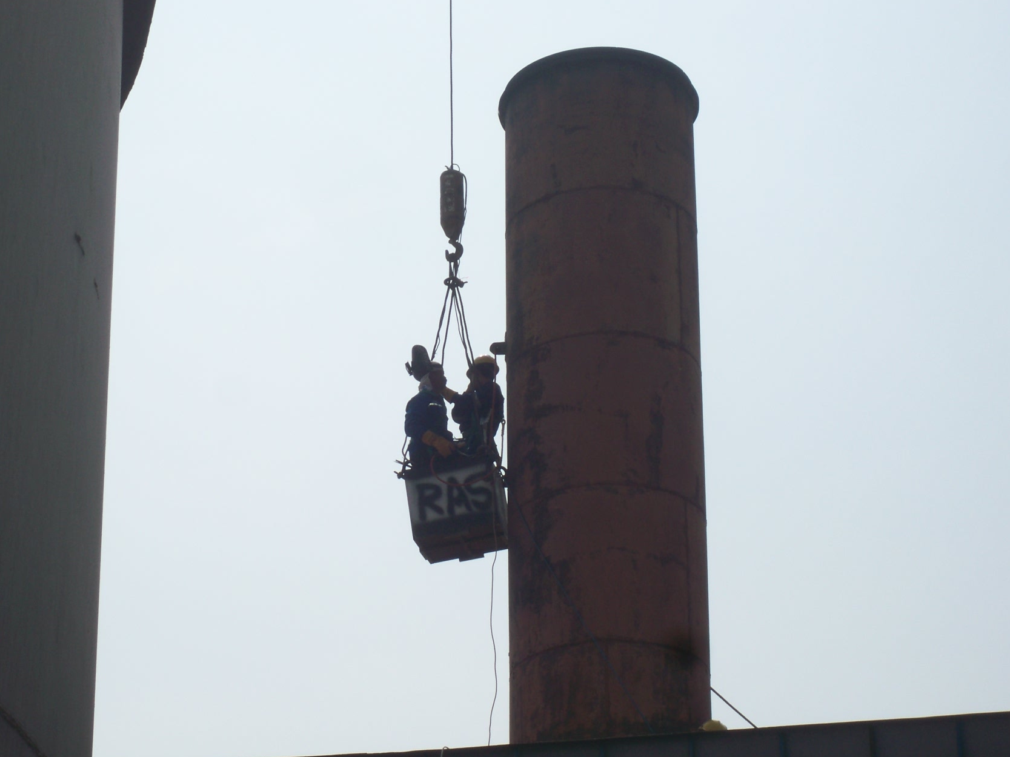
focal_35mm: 129
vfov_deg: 11.5
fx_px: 3764
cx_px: 416
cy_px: 421
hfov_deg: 15.3
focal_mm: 18.8
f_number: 8.7
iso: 64
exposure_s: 1/400
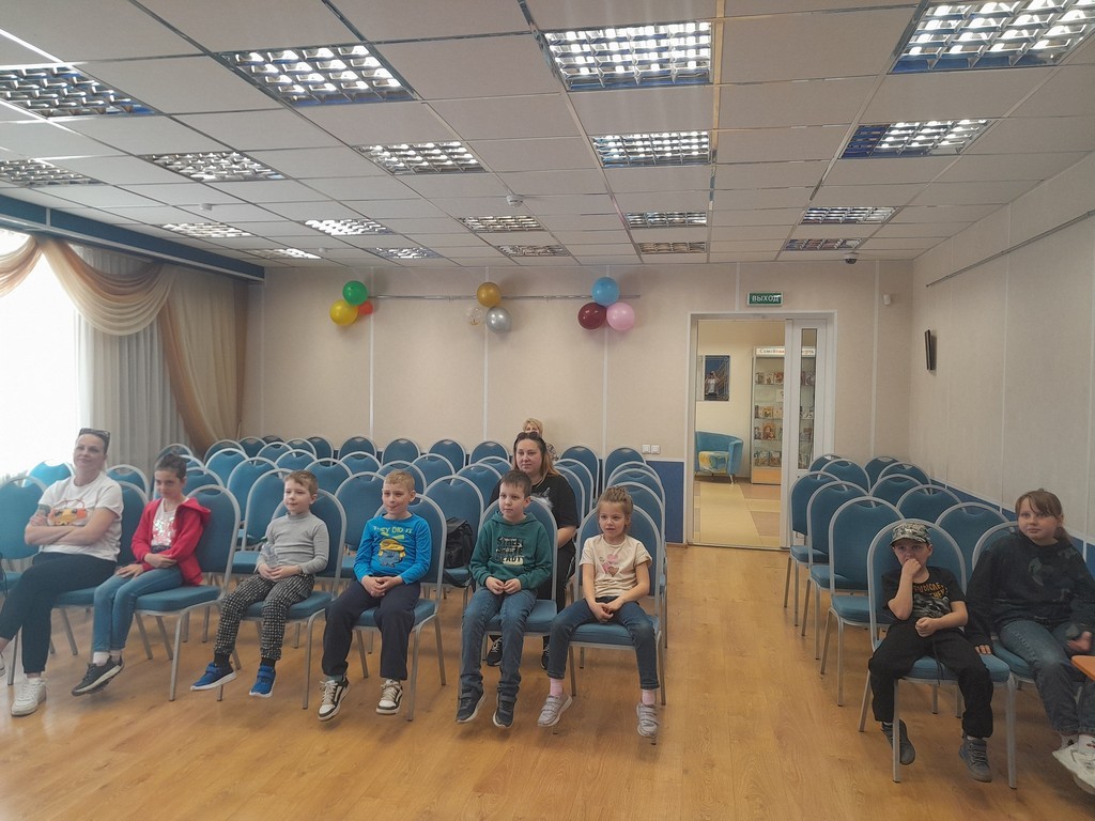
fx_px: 854
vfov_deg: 51.4
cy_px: 410
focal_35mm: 27
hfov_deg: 65.3
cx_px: 548
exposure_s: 1/50
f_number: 1.8
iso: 64
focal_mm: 4
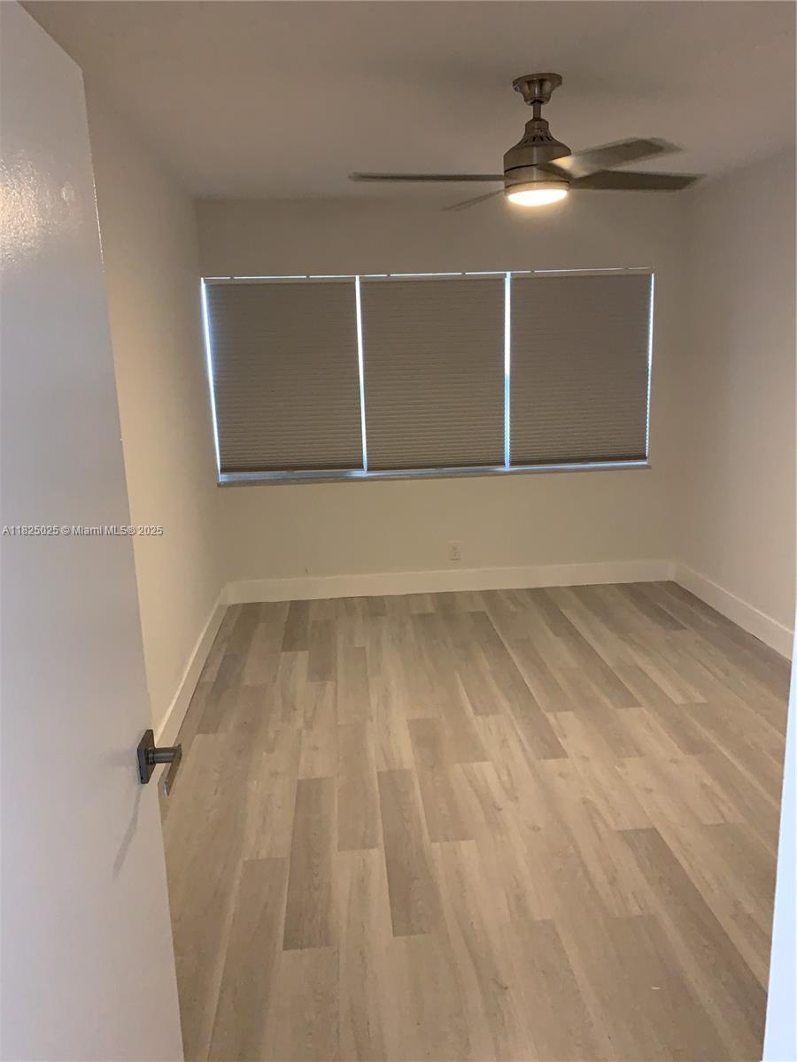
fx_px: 798
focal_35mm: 26
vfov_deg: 67.3
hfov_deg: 53.1
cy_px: 531
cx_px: 398
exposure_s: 1/60
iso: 320
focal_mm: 4.25
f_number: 1.8
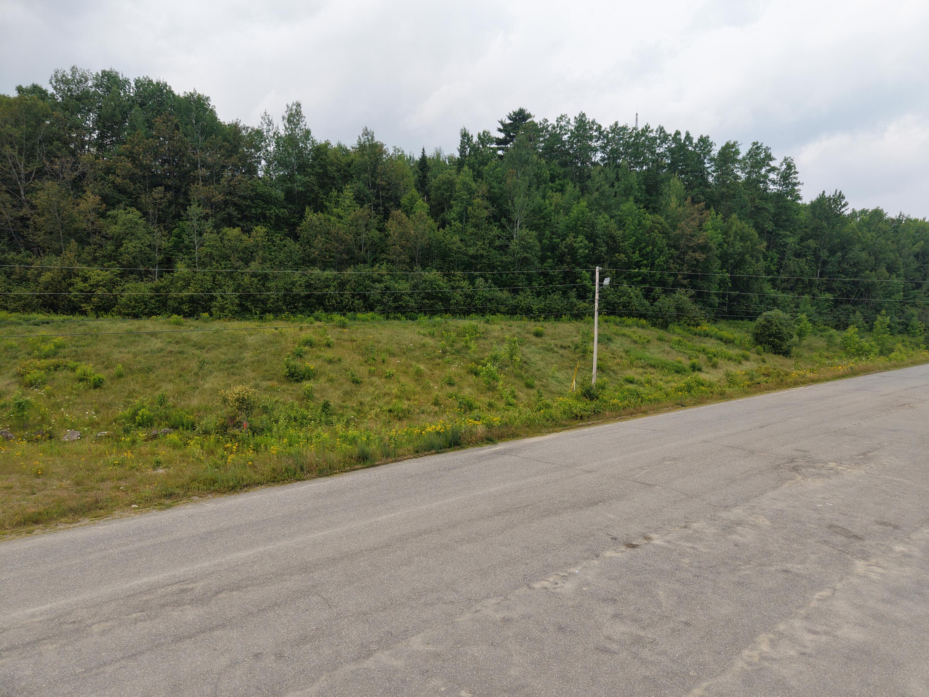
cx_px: 464
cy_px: 348
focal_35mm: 24
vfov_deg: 56.8
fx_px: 644
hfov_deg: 71.6
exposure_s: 1/3200
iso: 200
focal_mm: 8.67
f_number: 1.8
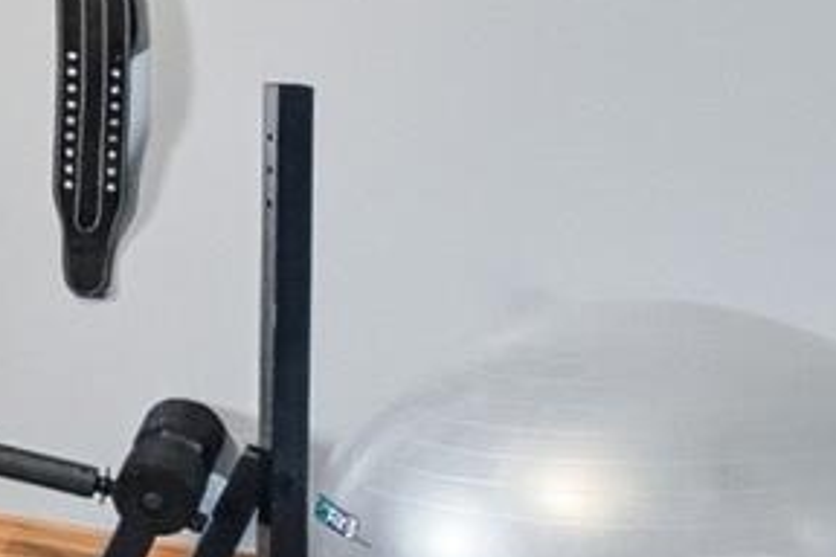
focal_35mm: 104
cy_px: -136
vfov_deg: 12.8
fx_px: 2415
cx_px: -1579
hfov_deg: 11.8
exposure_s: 1/40
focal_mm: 10
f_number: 4.5
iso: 100
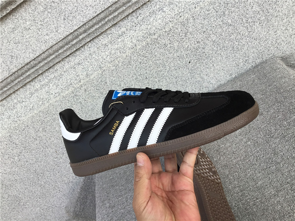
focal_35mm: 31
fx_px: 264
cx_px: 148
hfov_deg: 58.4
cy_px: 110
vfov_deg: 45.4
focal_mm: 3.3
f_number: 2.4
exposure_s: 1/345
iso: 25
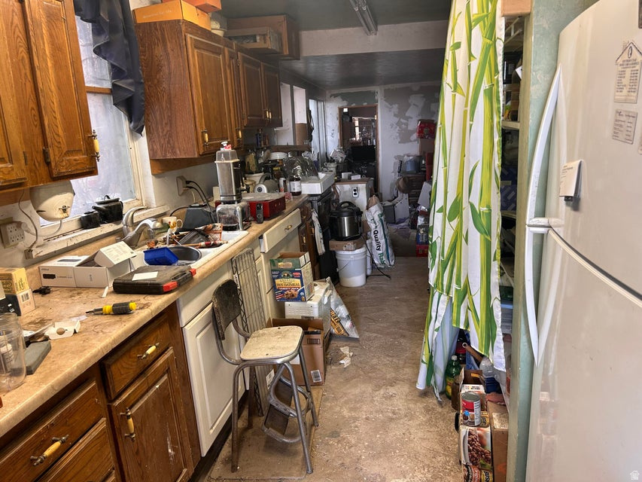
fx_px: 482
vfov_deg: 53.1
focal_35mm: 26
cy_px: 241
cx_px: 321
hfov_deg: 67.3
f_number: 1.5
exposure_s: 1/60
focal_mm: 5.7
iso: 80
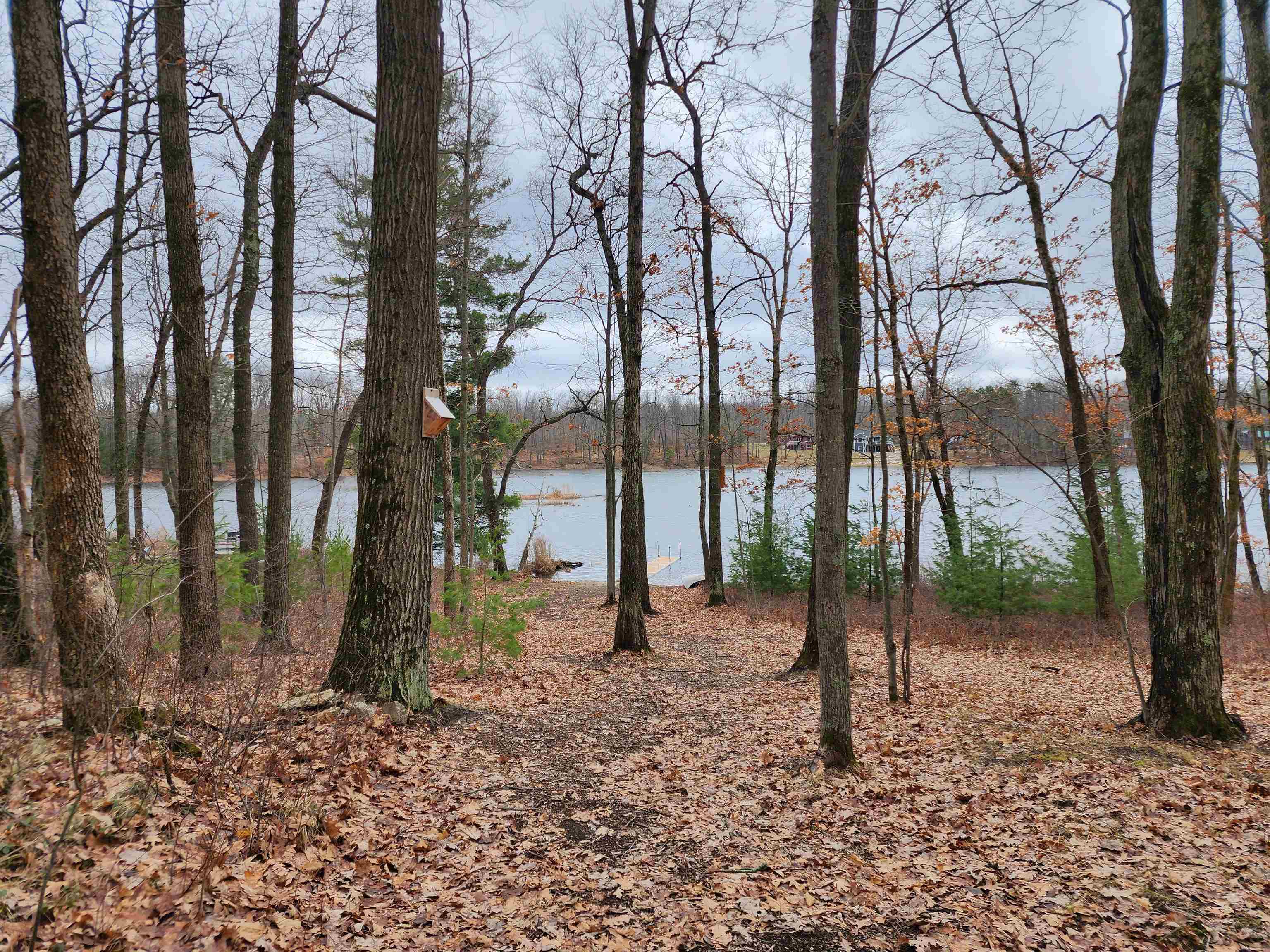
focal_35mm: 23
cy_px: 476
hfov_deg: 73.9
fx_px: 844
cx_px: 635
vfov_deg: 58.9
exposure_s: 1/636
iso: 12
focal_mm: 6.4
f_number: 1.8
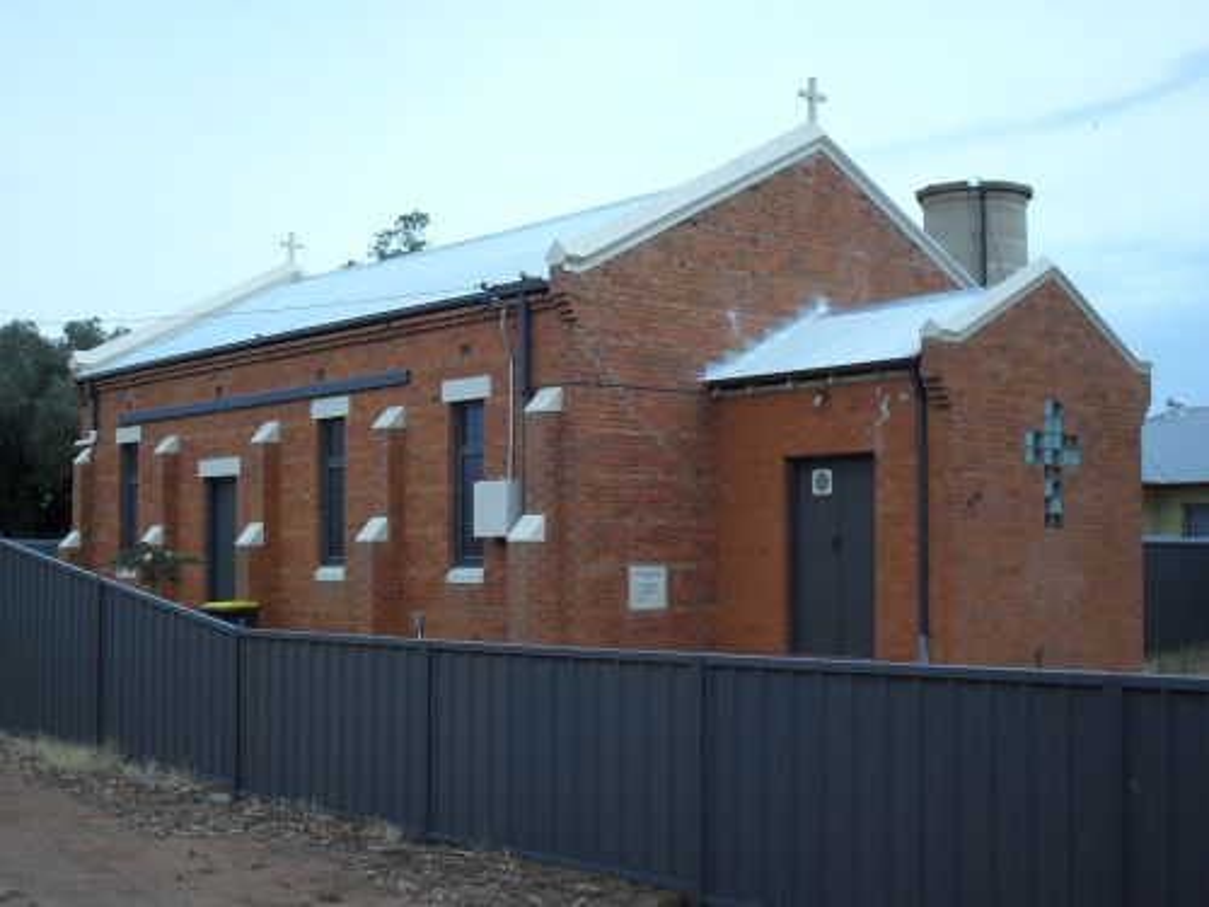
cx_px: 604
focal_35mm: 49
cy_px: 454
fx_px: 1711
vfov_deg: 29.7
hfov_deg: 38.9
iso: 100
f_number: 3.9
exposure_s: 1/500
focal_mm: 8.7
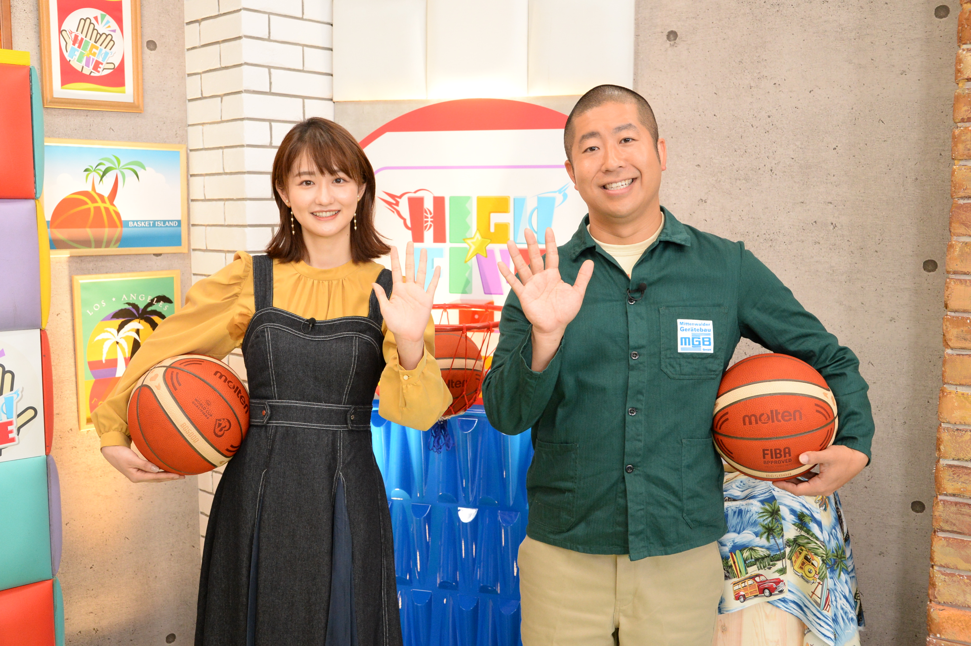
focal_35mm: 38
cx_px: 486
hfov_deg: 50.7
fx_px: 1024
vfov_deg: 35.0
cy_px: 323
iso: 4000
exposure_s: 1/160
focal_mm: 38
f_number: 6.3
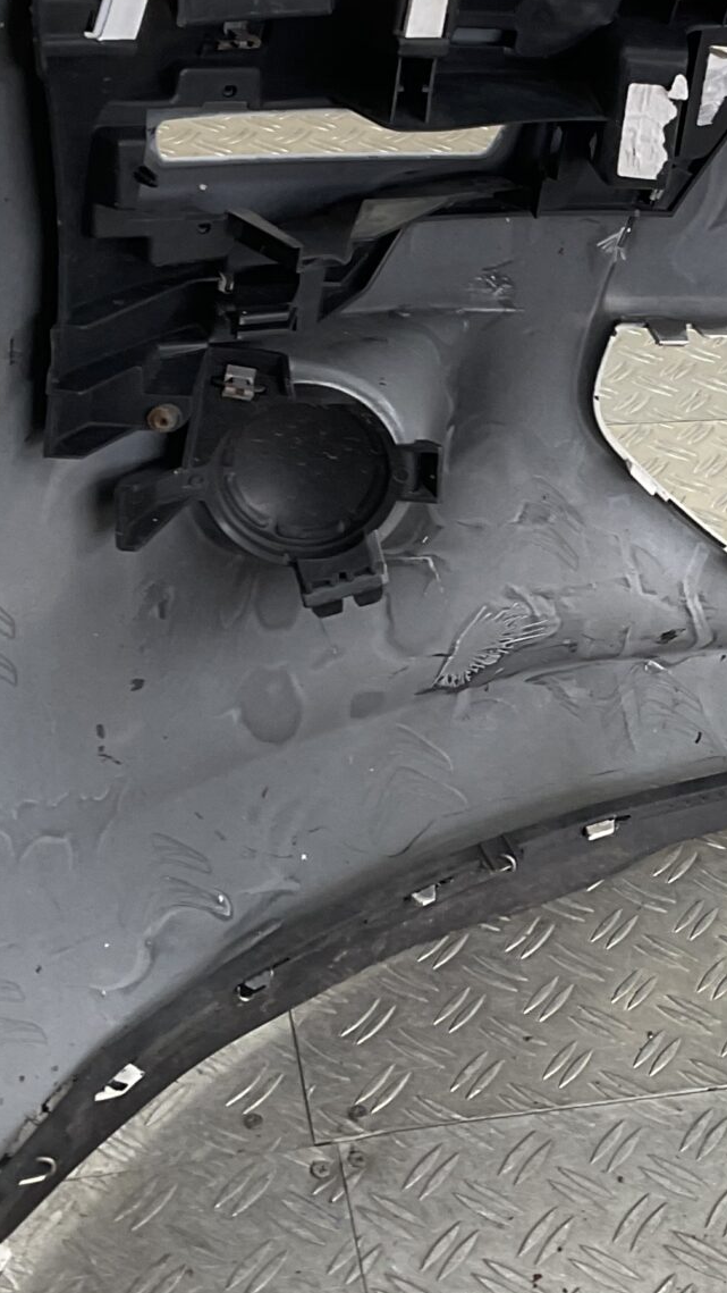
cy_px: 475
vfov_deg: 29.6
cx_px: 722
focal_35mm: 71
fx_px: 2432
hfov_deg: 16.6
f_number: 1.8
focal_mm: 3
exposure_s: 1/100
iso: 20
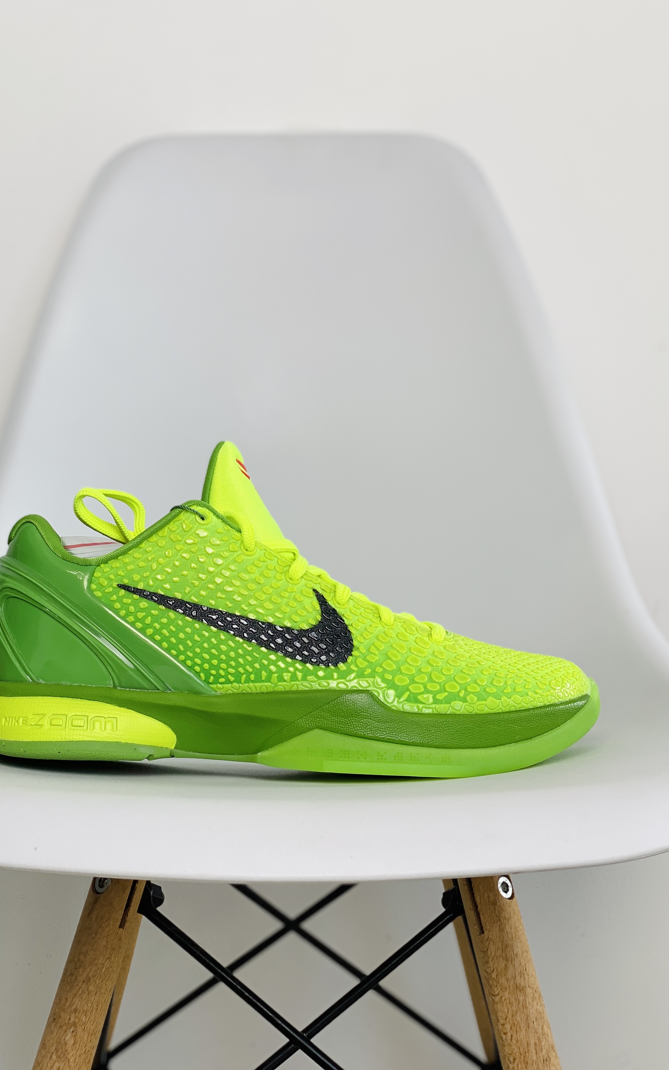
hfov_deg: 23.1
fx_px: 1634
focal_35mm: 56
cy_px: 527
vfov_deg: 36.3
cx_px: 295
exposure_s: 1/130
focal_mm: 6
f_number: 2
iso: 20
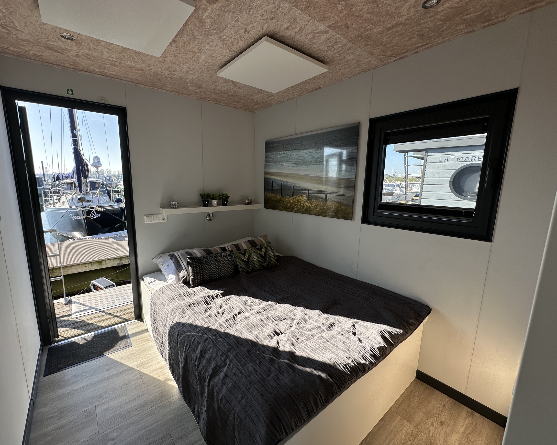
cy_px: 225
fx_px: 247
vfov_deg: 84.0
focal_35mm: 15
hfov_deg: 96.6
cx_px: 258
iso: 40
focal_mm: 2.22
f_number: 2.2
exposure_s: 1/584
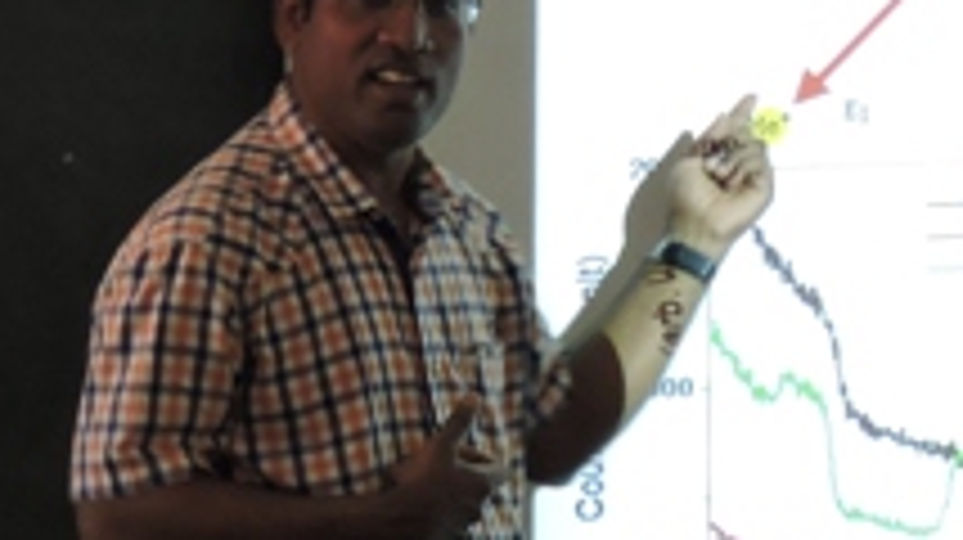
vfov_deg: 4.4
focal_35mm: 274
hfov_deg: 7.9
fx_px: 6991
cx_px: 873
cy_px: 639
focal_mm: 12.5
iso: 400
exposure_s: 1/25
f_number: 3.9
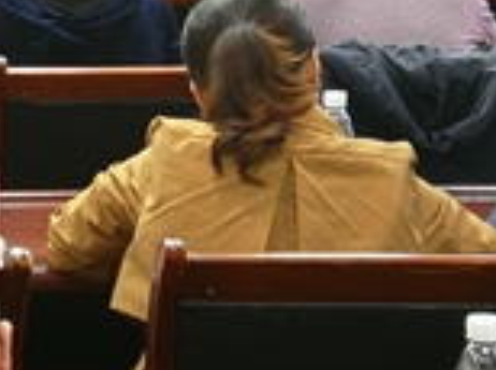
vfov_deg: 9.4
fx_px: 2232
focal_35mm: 156
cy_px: 5
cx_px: -280
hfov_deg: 12.0
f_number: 2.2
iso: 200
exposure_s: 1/33.3
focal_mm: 3.95
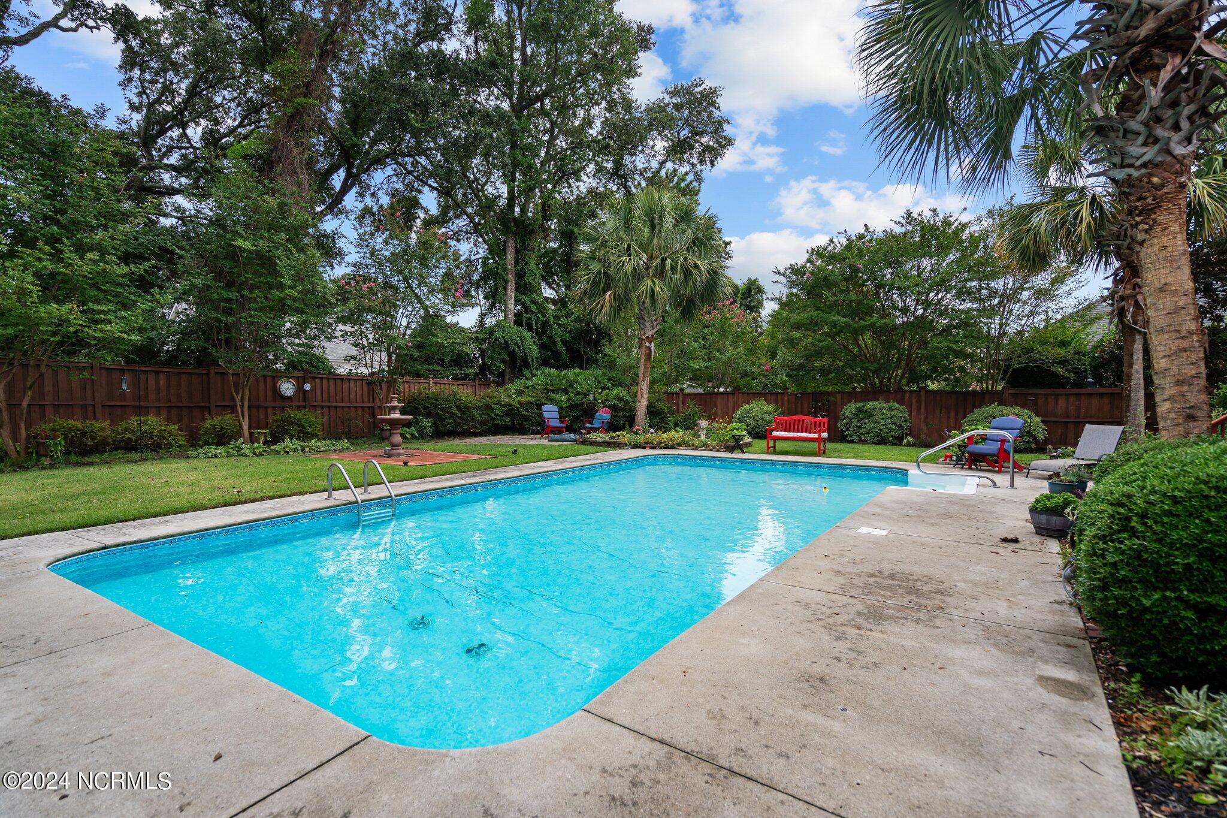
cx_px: 614
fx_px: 545
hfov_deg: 96.7
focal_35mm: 16
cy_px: 409
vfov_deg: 73.7
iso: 400
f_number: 4
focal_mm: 16
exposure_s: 1/2000
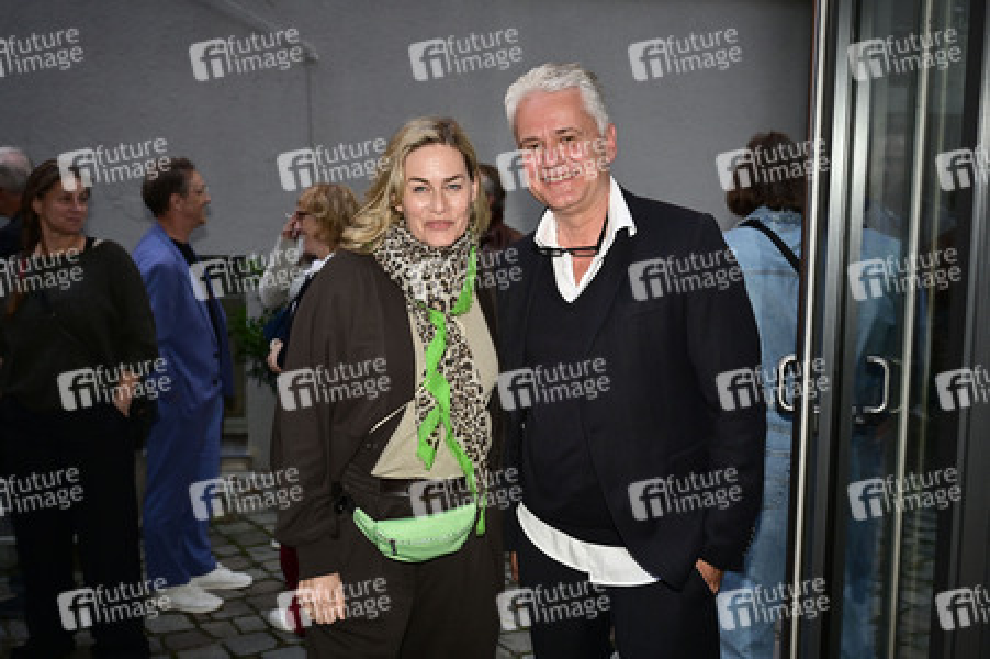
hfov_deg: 53.2
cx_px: 495
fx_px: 989
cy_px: 330
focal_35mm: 36
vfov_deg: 36.8
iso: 1600
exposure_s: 1/200
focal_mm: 36
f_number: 4
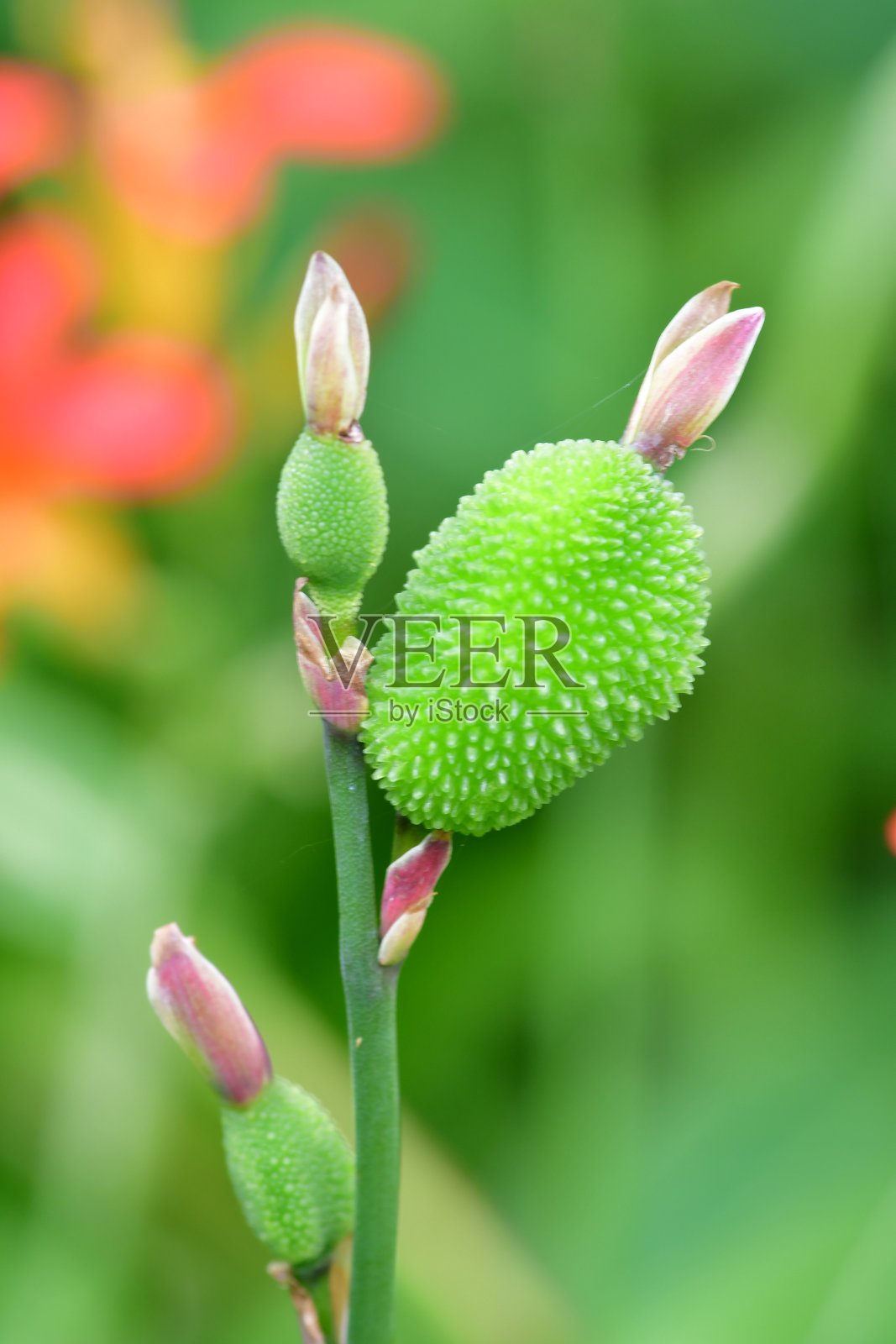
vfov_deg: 9.1
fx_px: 8398
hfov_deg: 6.1
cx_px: 448
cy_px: 672
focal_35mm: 225
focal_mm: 150
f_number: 10
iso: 400
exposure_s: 1/60
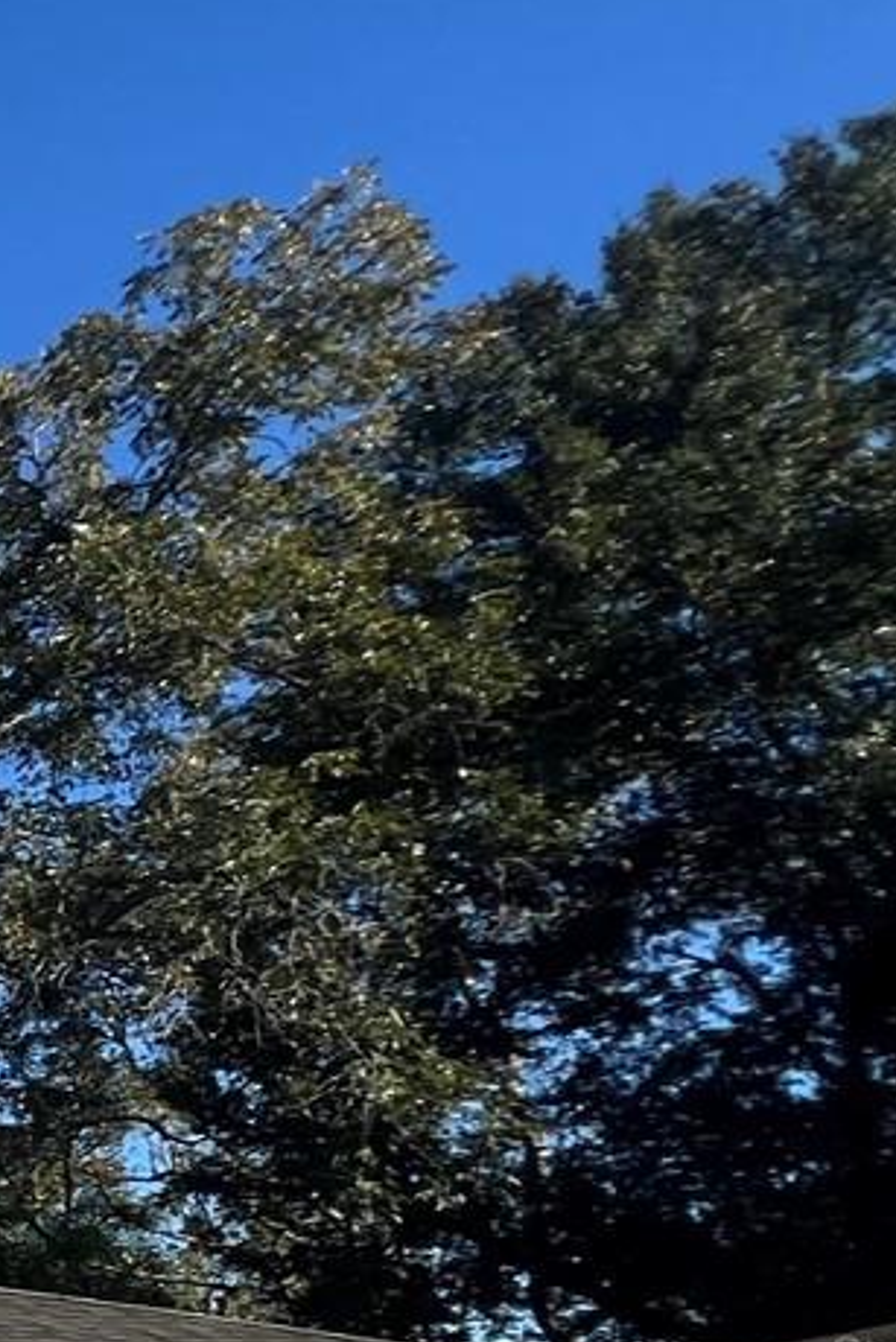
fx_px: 1753
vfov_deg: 37.3
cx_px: -1229
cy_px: 1357
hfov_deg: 15.4
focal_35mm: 47
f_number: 1.8
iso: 32
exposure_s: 1/1357
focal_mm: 1.57
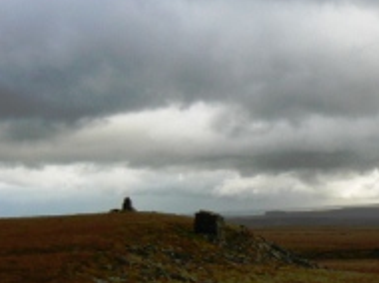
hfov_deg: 22.4
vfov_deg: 17.9
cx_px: 429
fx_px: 897
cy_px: 177
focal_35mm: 82
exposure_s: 1/250
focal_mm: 6
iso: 80
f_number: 5.6
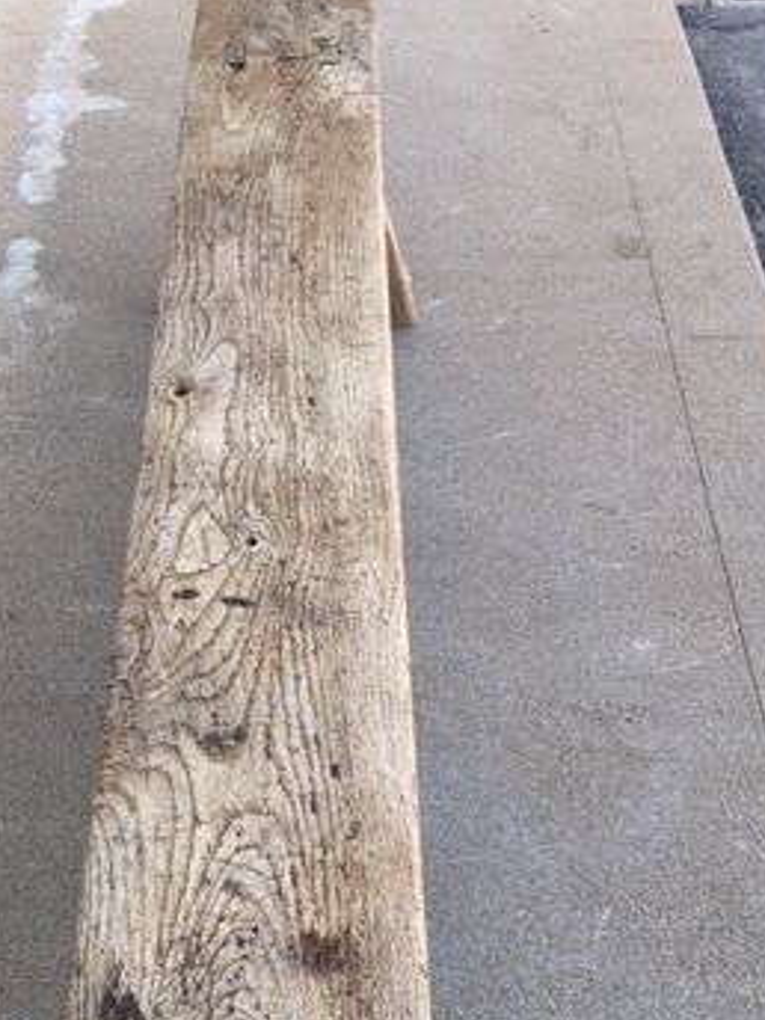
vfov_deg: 34.6
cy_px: 795
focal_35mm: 54
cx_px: 222
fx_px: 1591
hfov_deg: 26.8
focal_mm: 4.15
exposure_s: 1/110
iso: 25
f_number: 2.2
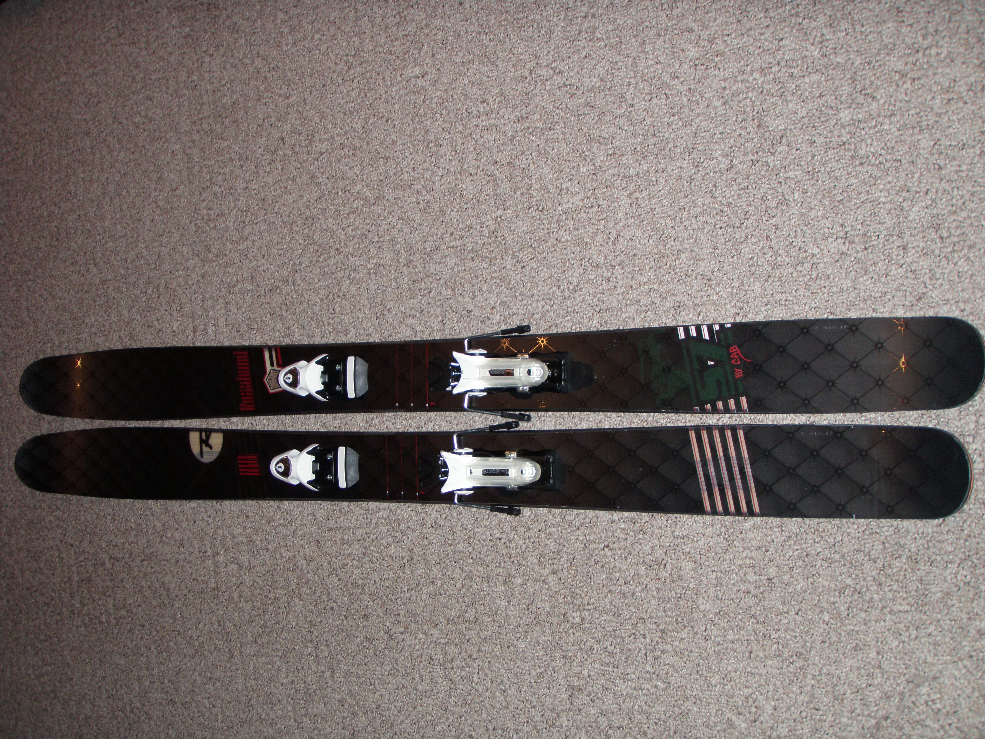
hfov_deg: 49.0
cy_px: 370
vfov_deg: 37.7
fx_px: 1081
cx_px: 492
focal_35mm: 38
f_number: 3.5
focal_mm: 6.7
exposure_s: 1/30
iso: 160
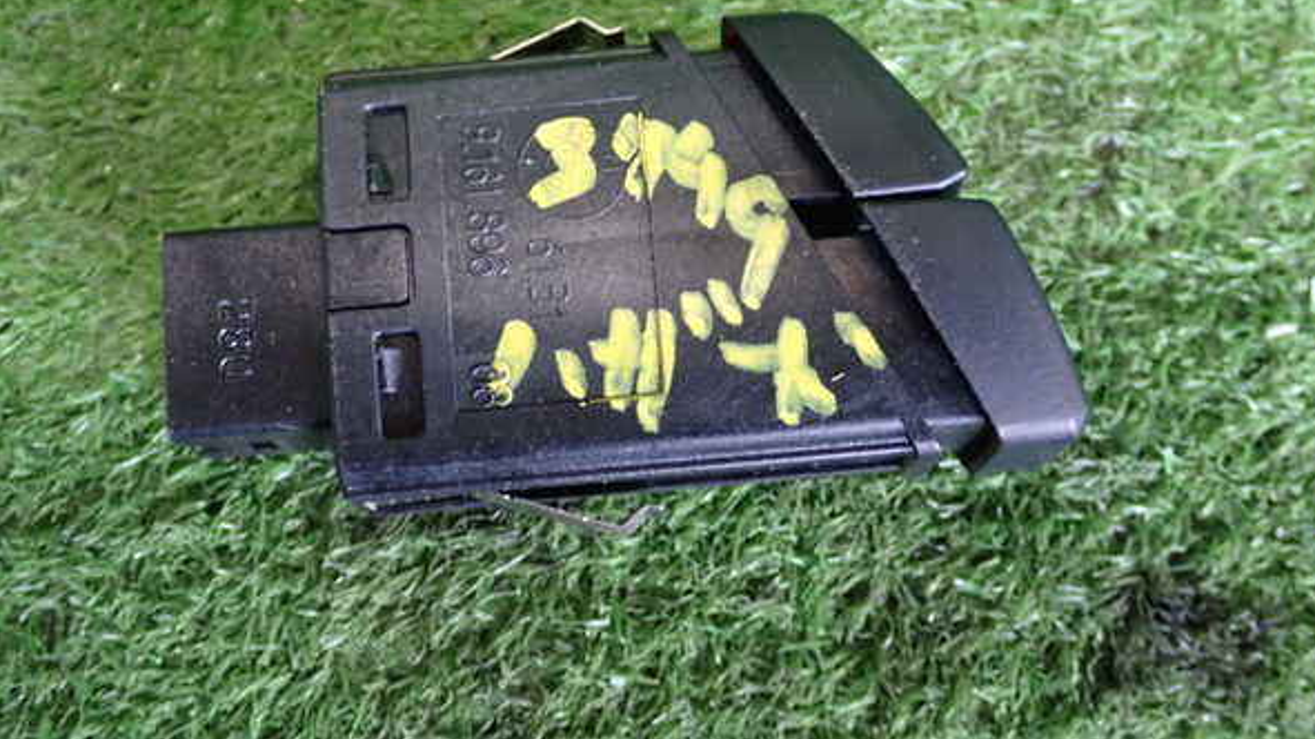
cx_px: 663
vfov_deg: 23.0
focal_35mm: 52
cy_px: 314
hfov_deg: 39.9
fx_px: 1813
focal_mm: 8.4
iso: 800
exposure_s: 1/15
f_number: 3.1
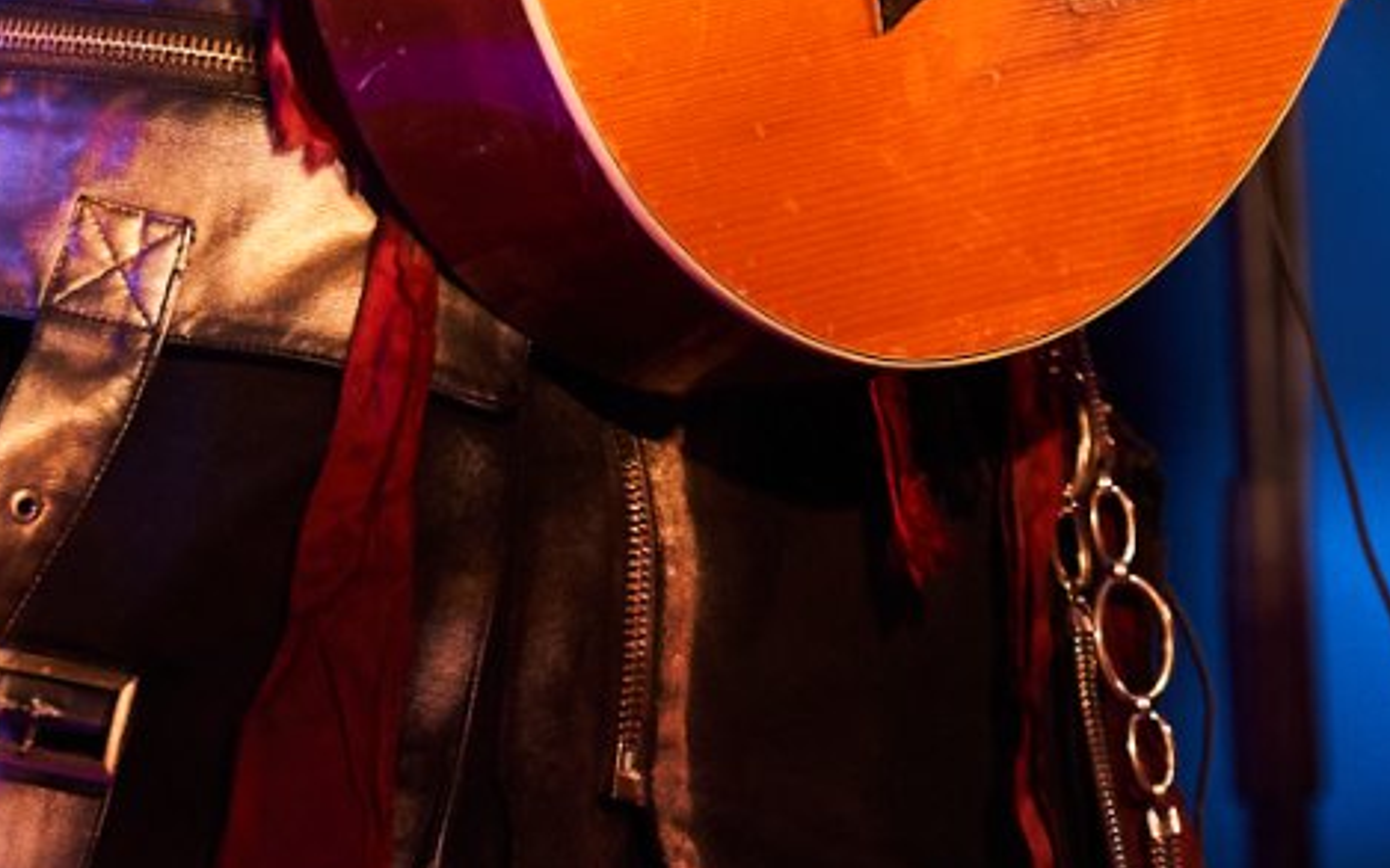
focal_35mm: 1112
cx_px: 1144
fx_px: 42120
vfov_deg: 1.2
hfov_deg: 1.9
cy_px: -1262
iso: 640
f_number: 2.8
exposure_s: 1/250
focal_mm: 200
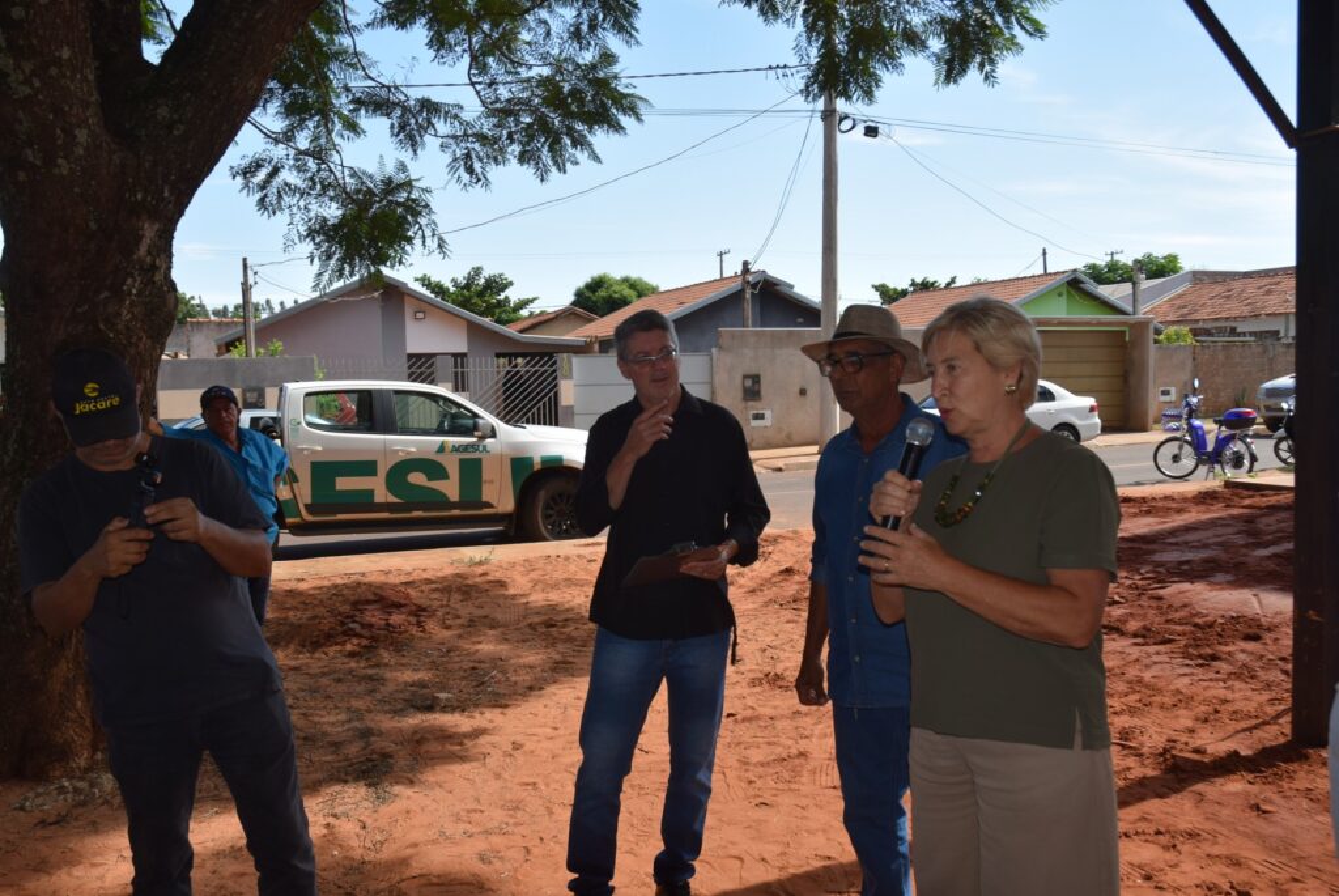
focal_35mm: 33
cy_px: 448
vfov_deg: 40.1
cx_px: 670
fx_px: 1229
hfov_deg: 57.2
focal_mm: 22
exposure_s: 1/200
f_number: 8
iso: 100
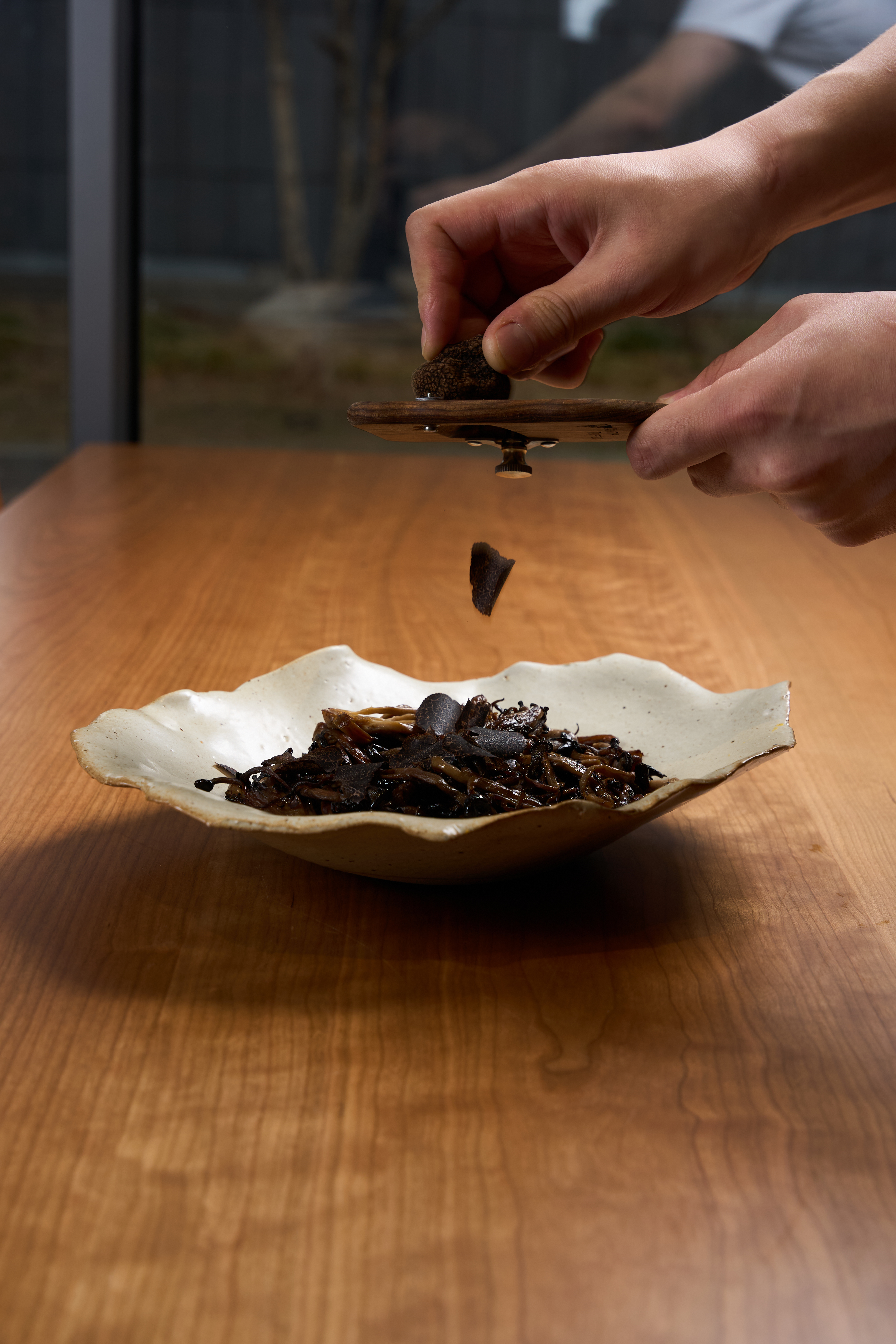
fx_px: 1893
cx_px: 448
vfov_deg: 39.1
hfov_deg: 26.6
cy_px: 672
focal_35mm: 51
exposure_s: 1/160
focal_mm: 50.7
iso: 250
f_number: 7.1
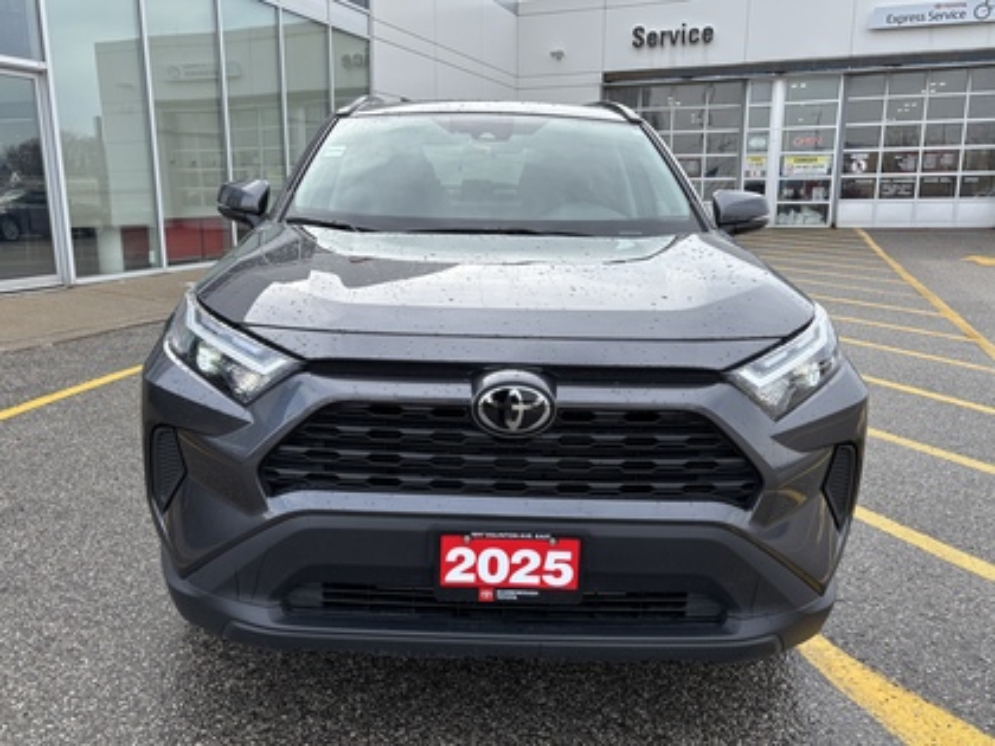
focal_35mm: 26
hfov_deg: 67.3
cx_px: 498
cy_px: 373
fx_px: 747
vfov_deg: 53.1
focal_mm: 5.96
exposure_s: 1/1344
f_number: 1.6
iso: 50
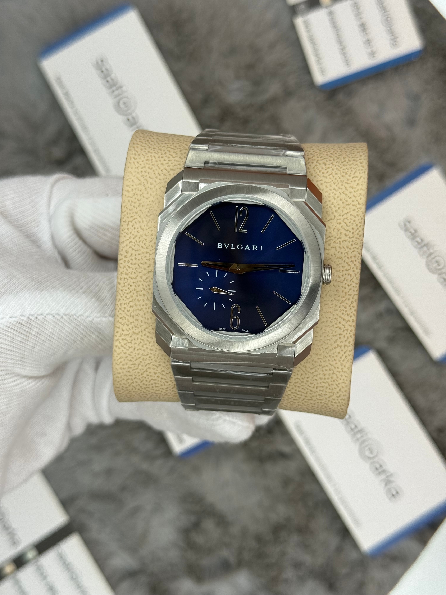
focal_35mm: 48
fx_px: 825
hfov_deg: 30.3
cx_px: 223
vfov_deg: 39.7
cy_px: 298
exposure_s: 1/747
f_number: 1.78
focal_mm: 6.76
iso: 64
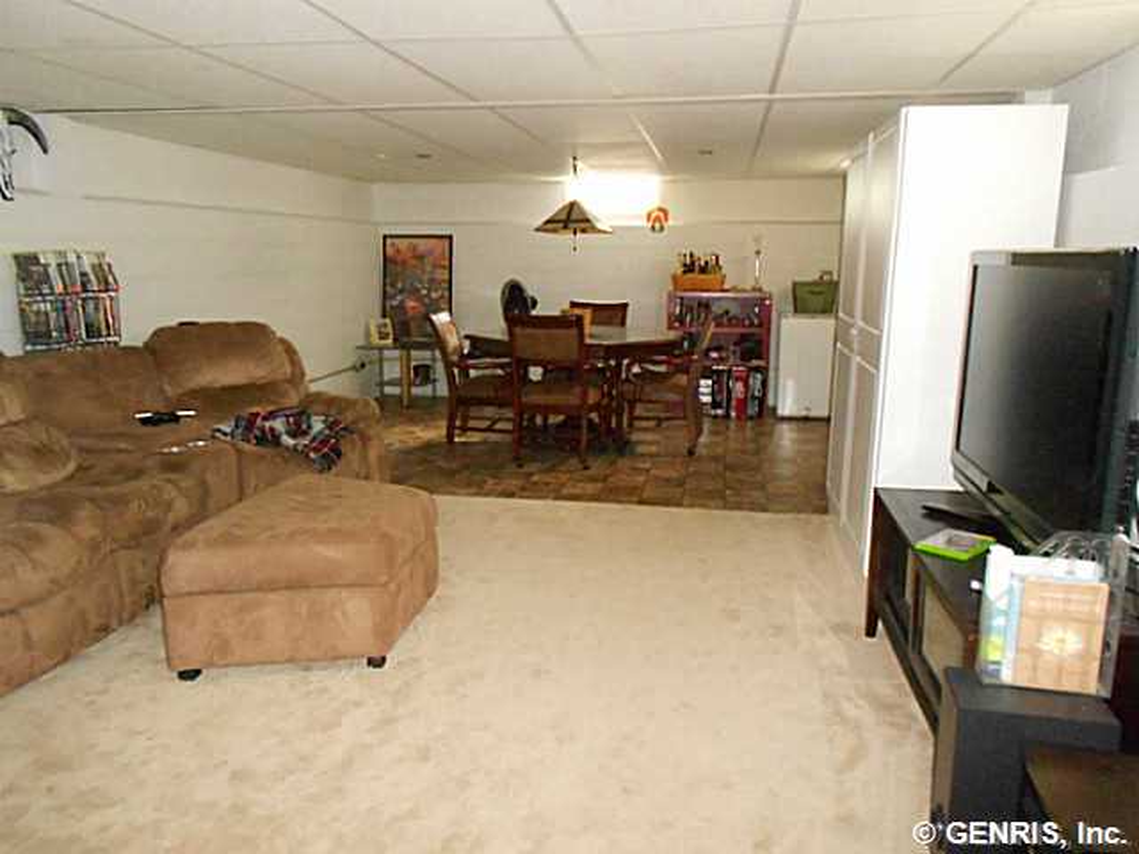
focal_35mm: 26
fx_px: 856
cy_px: 427
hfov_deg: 67.3
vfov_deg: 53.1
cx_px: 570
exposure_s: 1/25
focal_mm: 4.6
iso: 800
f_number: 3.2
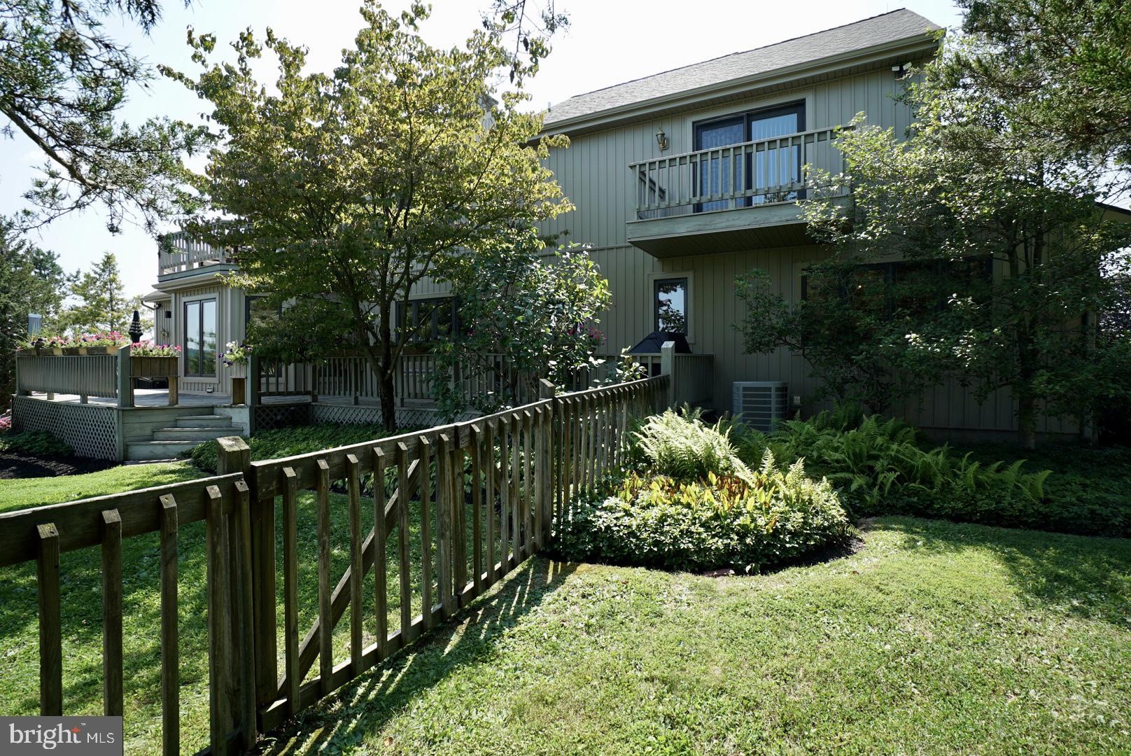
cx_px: 566
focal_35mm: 16
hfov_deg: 96.7
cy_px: 378
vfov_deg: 73.8
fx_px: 503
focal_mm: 16
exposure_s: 1/60
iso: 125
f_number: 10
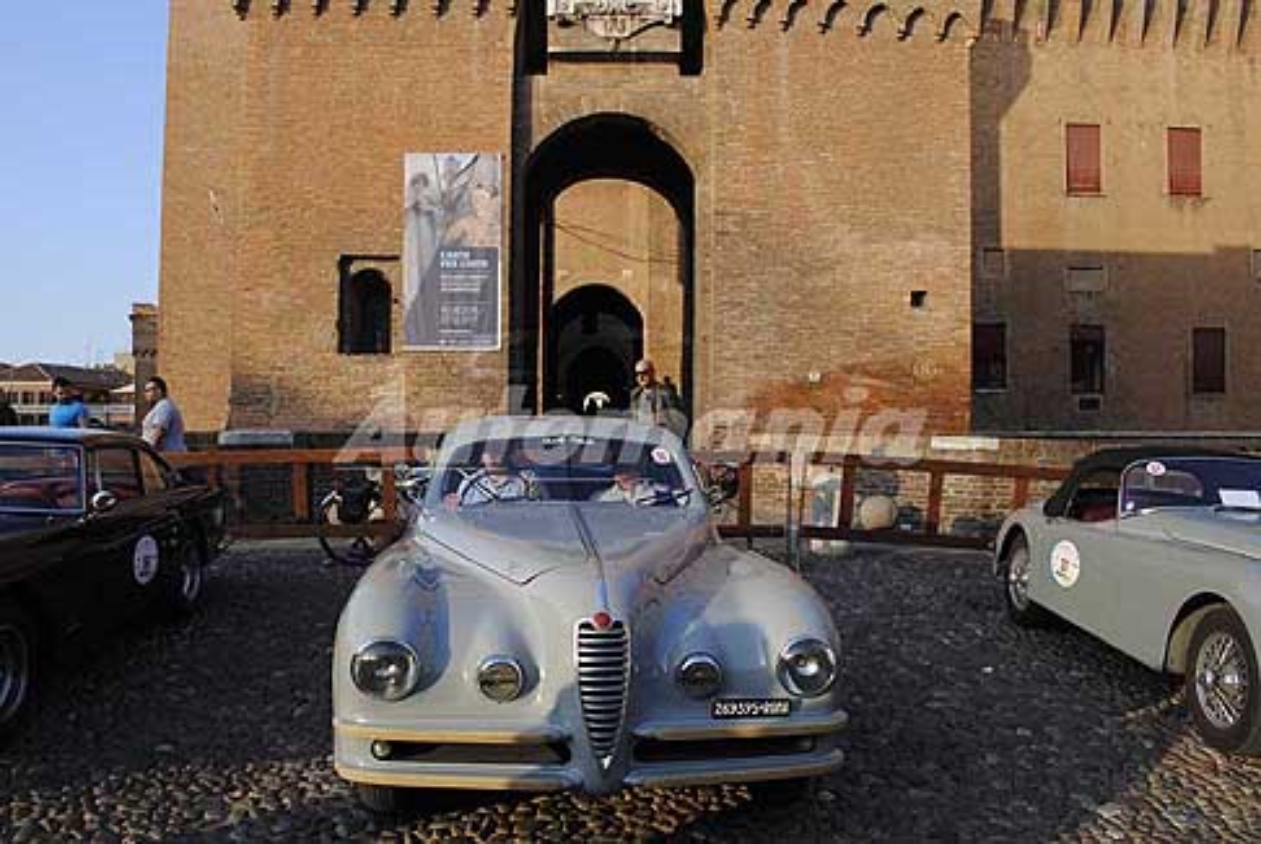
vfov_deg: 48.0
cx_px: 630
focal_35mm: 27
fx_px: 947
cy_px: 422
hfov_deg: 67.3
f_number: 6.3
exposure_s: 1/160
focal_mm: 18
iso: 100
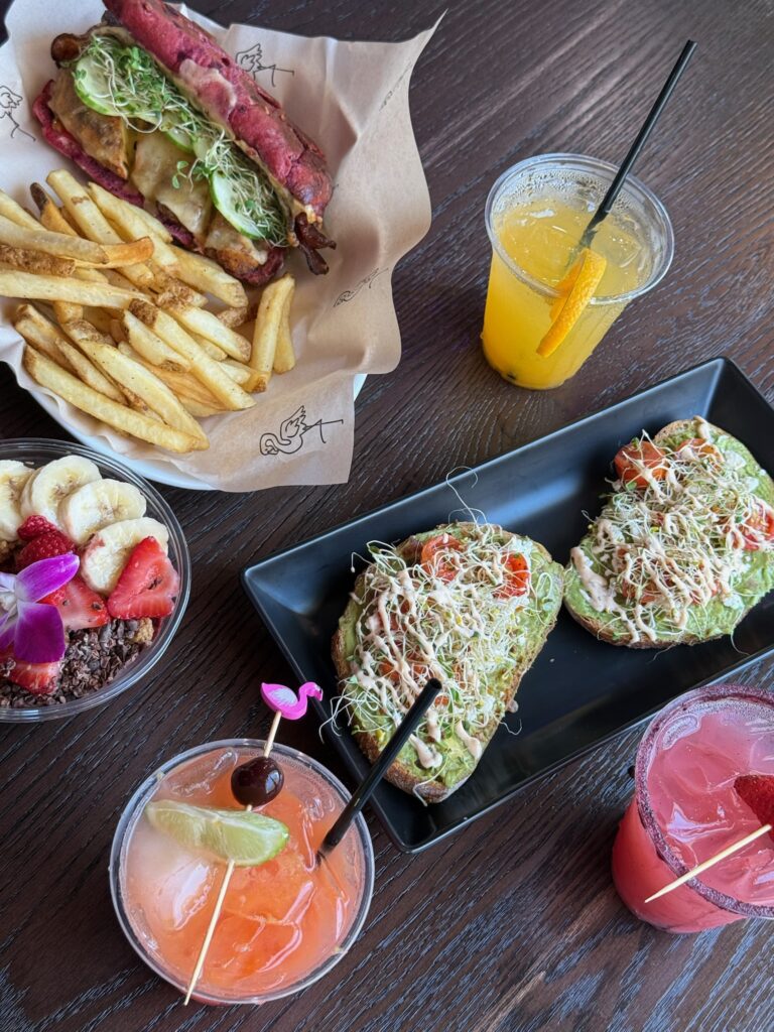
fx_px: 1431
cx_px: 387
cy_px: 516
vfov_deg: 39.7
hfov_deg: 30.3
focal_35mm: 48
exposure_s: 1/120
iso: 64
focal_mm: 6.76
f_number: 1.78
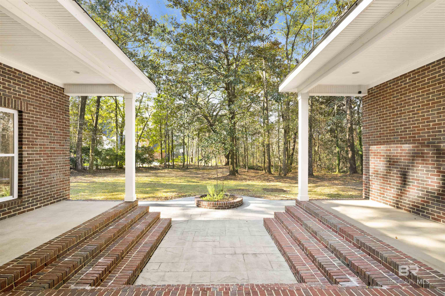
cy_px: 148
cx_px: 222
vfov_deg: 70.4
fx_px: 210
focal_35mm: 17
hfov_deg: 93.3
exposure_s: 1/60
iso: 400
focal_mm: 17
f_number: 11
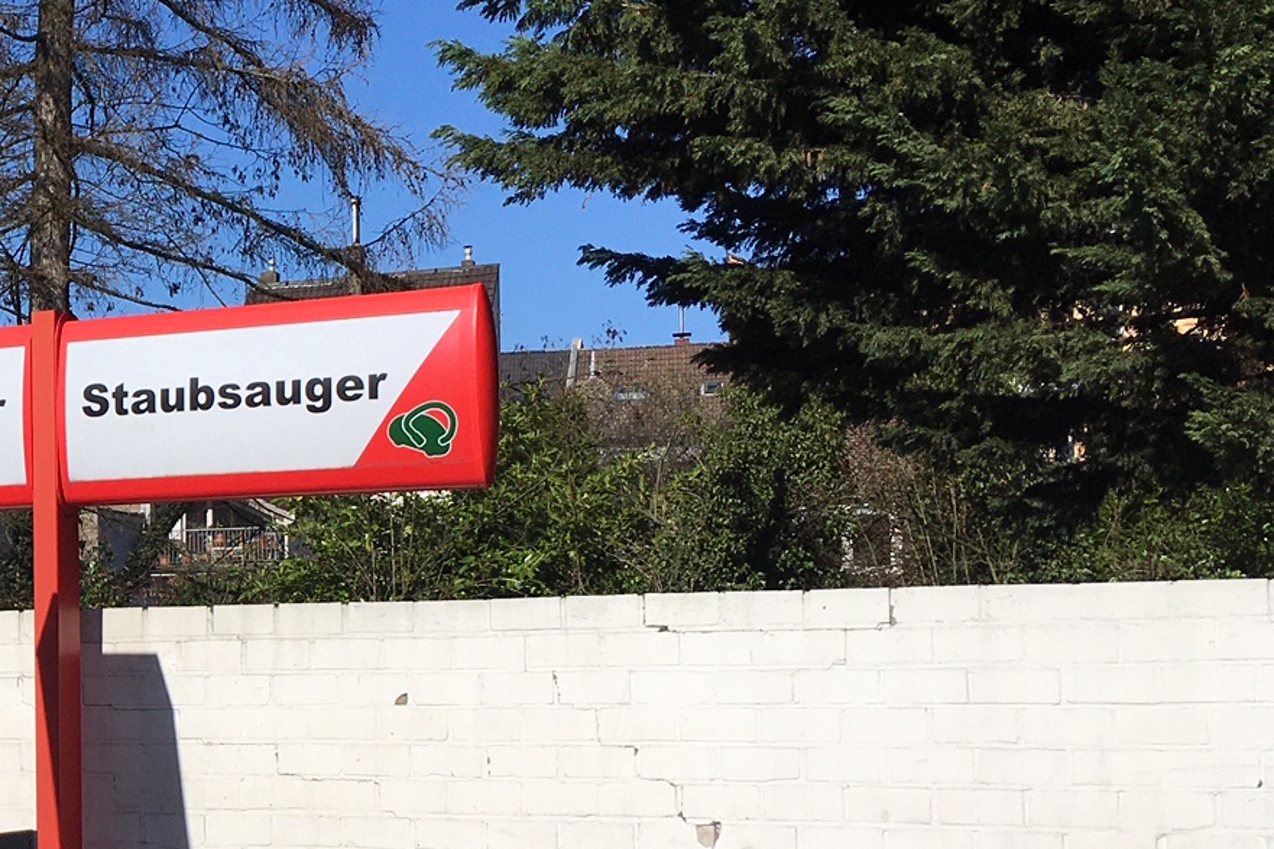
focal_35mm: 69
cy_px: 587
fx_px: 2441
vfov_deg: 19.6
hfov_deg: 26.8
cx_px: -140
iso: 25
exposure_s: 1/4049
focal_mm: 4.15
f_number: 2.2
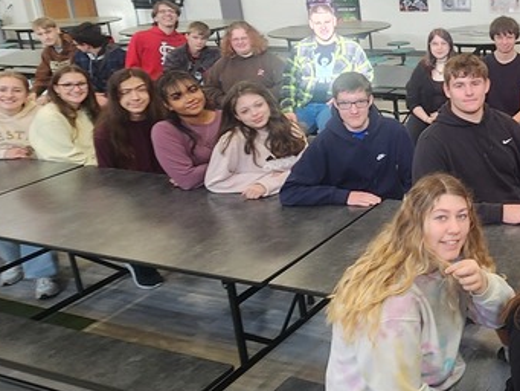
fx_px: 586
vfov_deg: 36.1
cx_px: 563
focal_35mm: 39
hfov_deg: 39.7
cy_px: 104
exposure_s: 1/60
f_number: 2.2
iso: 200
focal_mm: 2.2
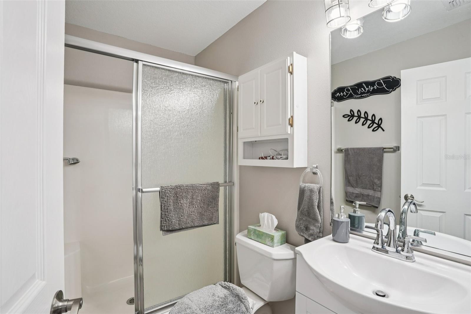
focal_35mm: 17
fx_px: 222
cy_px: 157
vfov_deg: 70.4
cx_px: 236
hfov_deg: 93.3
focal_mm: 17
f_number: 9
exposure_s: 1/4
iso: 100
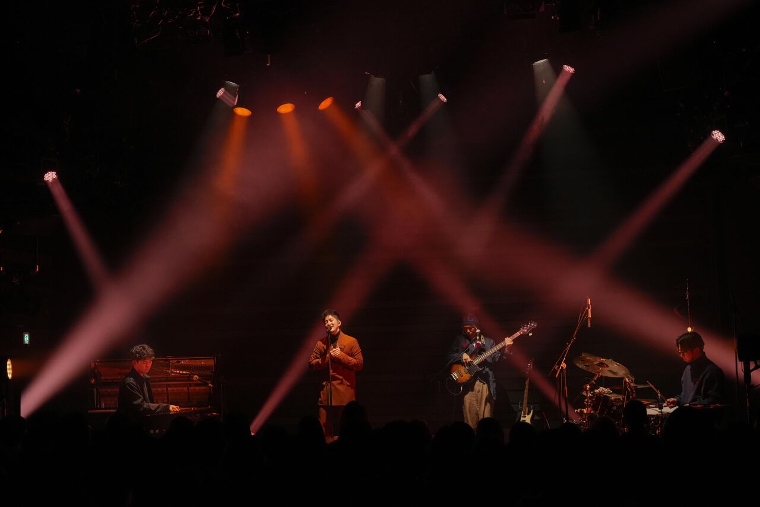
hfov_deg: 40.3
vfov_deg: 27.5
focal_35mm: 49
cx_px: 380
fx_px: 1034
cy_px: 254
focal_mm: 49
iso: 3200
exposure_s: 1/200
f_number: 5.6
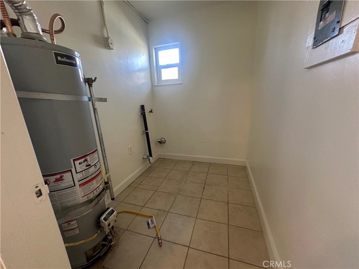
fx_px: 145
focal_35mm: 14
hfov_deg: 102.1
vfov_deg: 85.7
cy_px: 134
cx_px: 180
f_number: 2.2
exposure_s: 1/60
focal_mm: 2.22
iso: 250
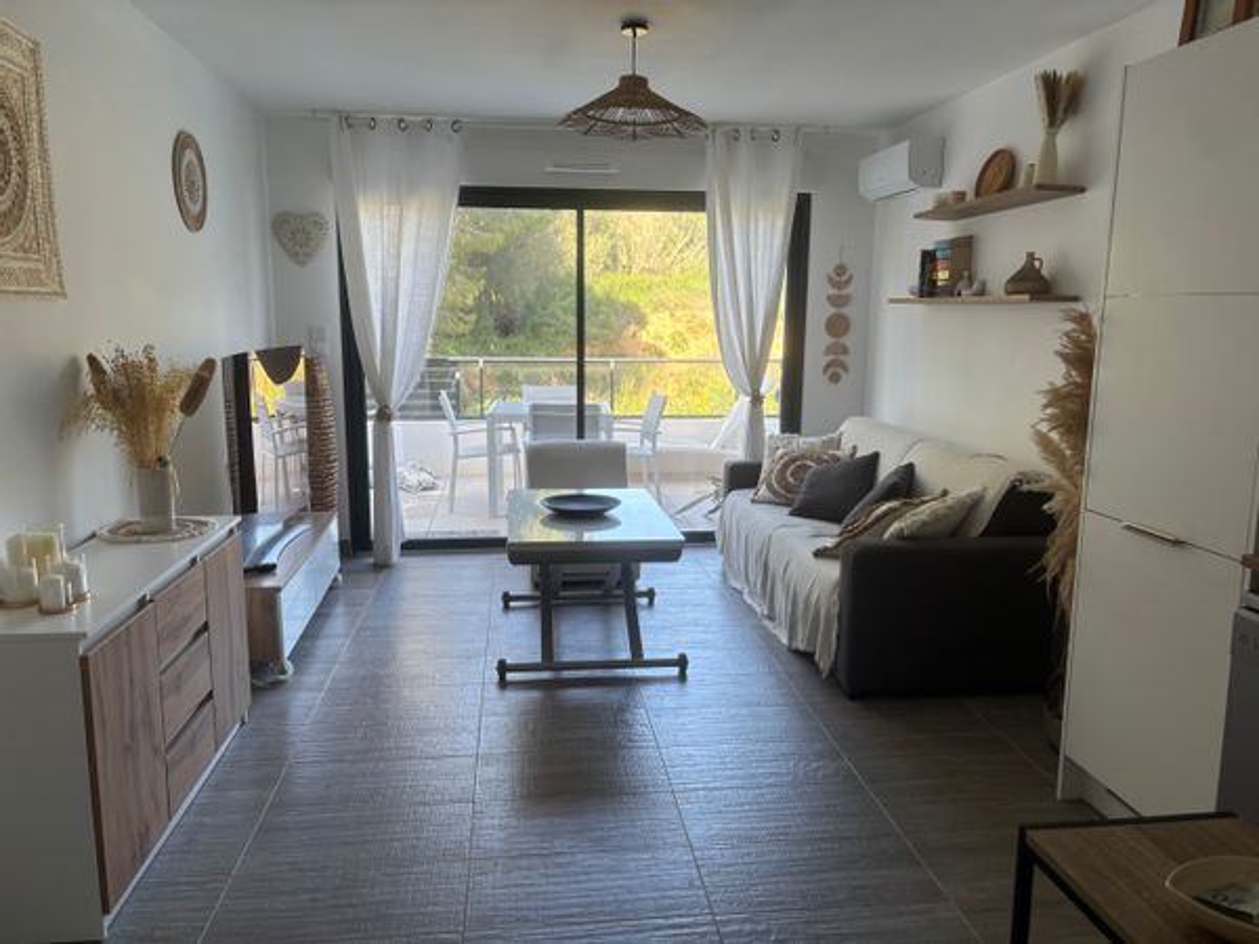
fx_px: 946
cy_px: 472
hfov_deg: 67.3
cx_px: 630
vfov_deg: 53.1
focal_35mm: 26
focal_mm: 5.96
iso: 40
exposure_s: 1/121
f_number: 1.6
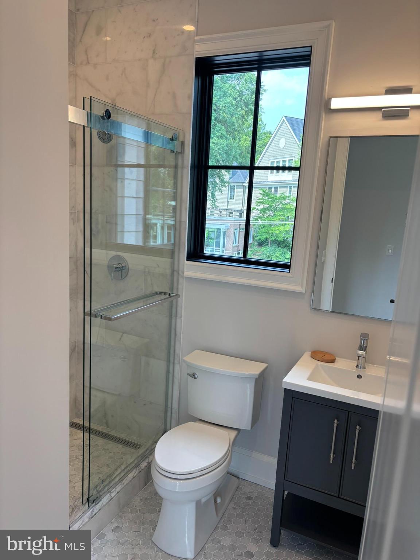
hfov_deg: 53.1
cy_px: 280
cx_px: 210
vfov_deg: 67.3
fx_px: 421
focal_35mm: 26
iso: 40
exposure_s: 1/133
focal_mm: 5.96
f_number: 1.6
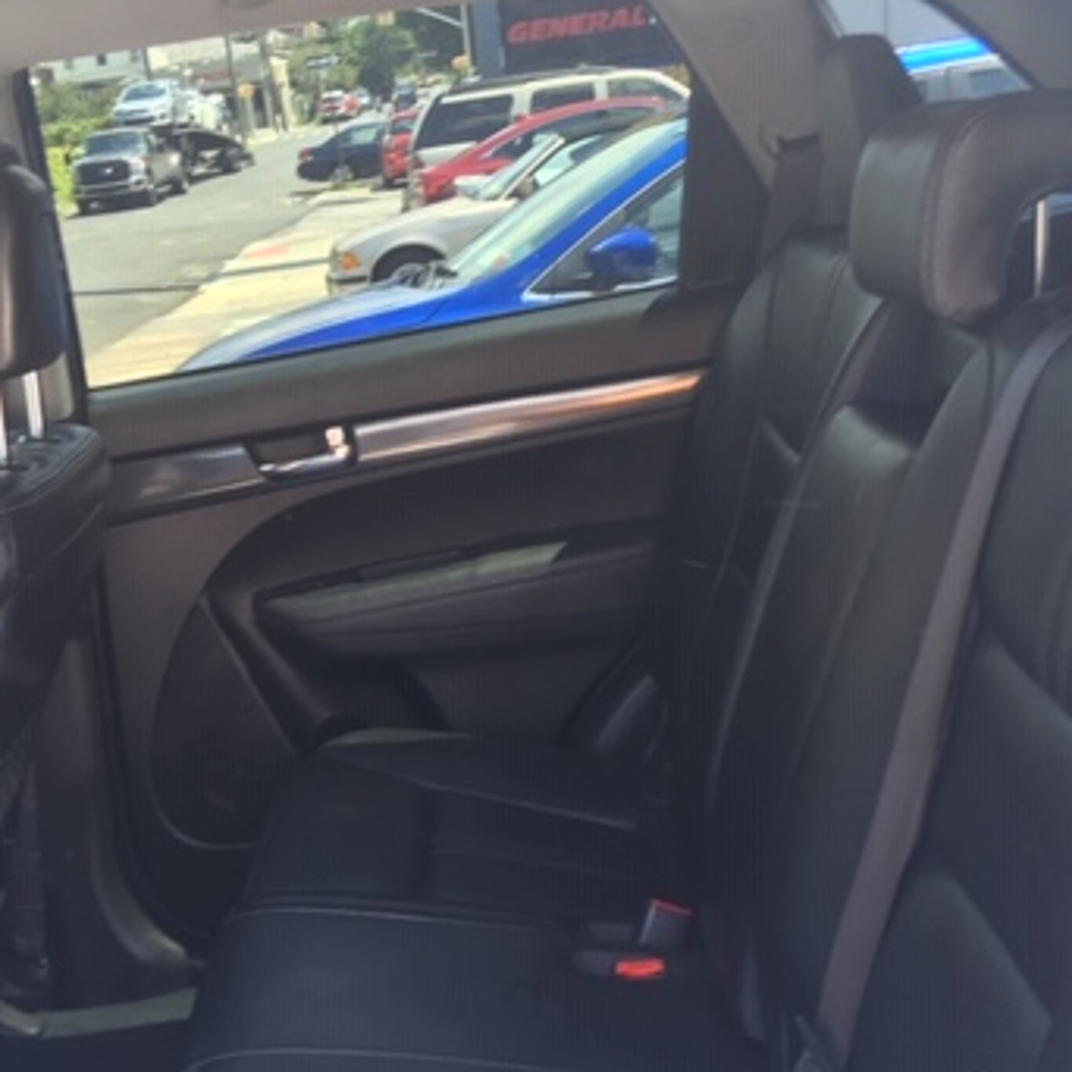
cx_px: 417
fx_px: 1682
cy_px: 749
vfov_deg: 34.9
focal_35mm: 48
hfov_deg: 35.2
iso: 32
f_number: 2.2
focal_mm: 4.15
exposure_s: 1/40
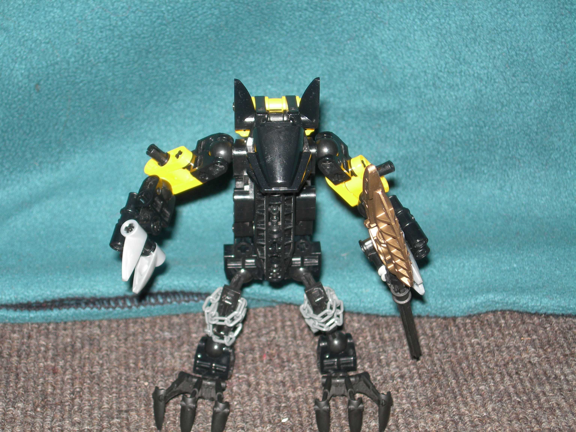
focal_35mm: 92
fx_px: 1531
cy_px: 216
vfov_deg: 16.1
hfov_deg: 21.3
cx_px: 288
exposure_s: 1/60.1
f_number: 4.3
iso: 50
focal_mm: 19.1
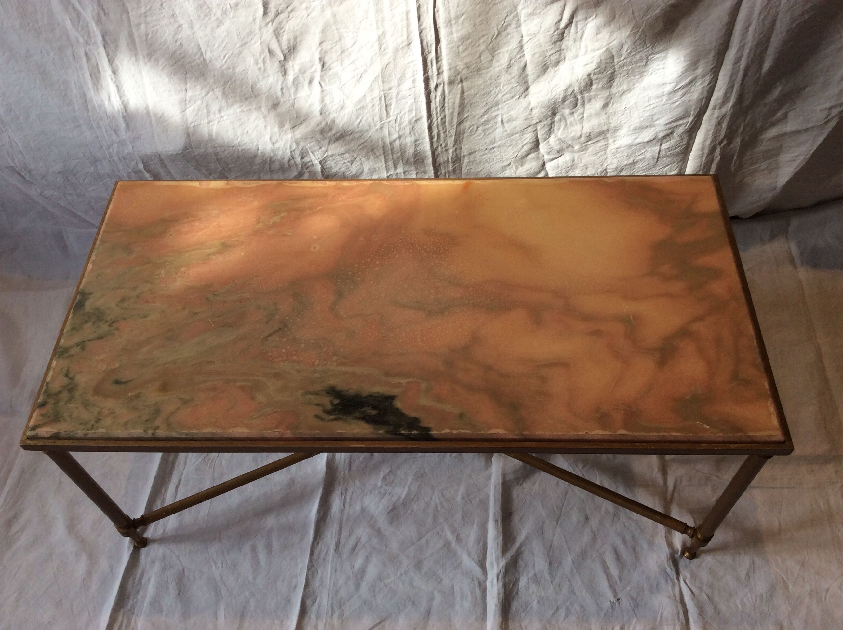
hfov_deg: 56.9
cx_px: 422
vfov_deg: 44.1
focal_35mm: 32
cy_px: 315
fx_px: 778
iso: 50
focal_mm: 3.3
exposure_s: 1/100
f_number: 2.4
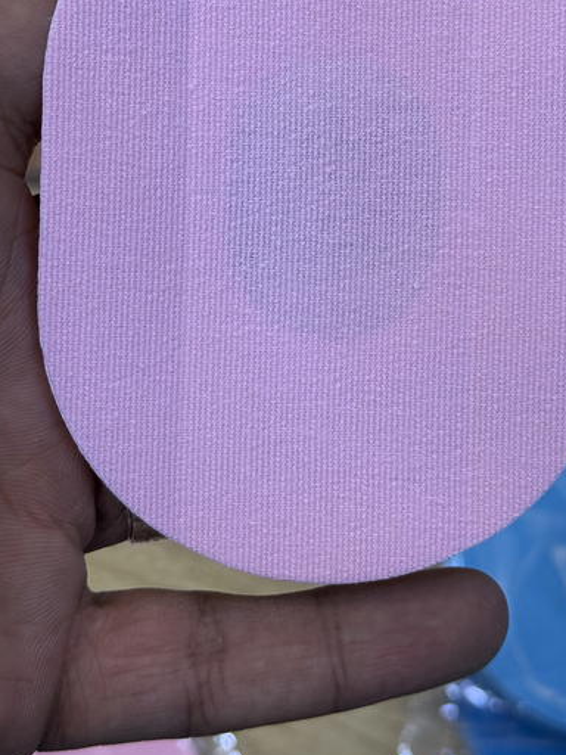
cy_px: 198
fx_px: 1635
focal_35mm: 75
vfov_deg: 25.7
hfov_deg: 19.6
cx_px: 312
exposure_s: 1/101
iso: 80
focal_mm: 6.76
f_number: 1.78
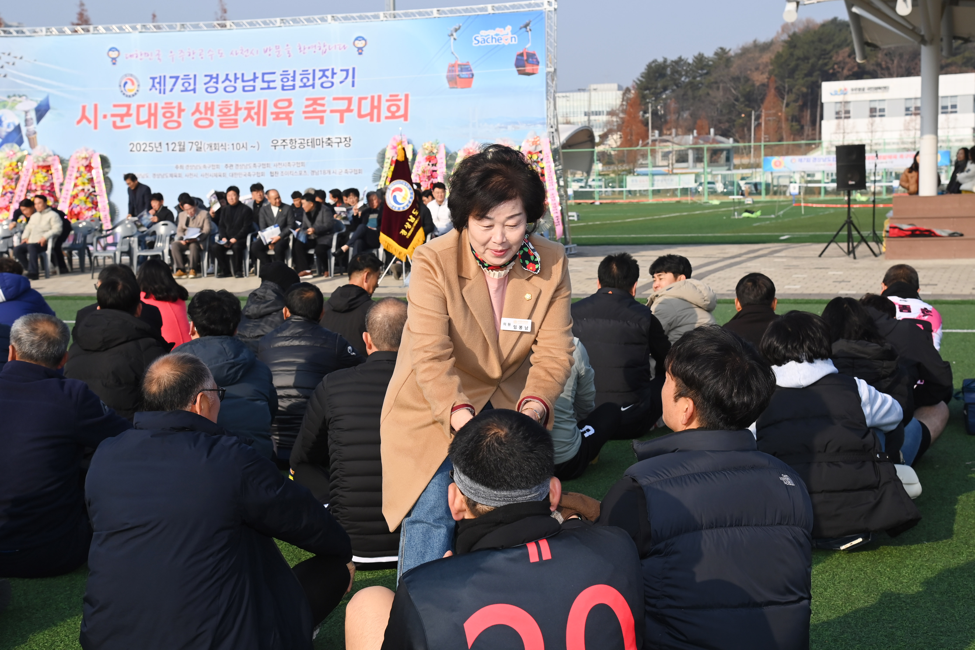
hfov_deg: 38.2
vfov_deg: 26.0
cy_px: 325
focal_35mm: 52
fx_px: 1408
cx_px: 488
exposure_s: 1/800
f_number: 9
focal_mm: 52
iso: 400
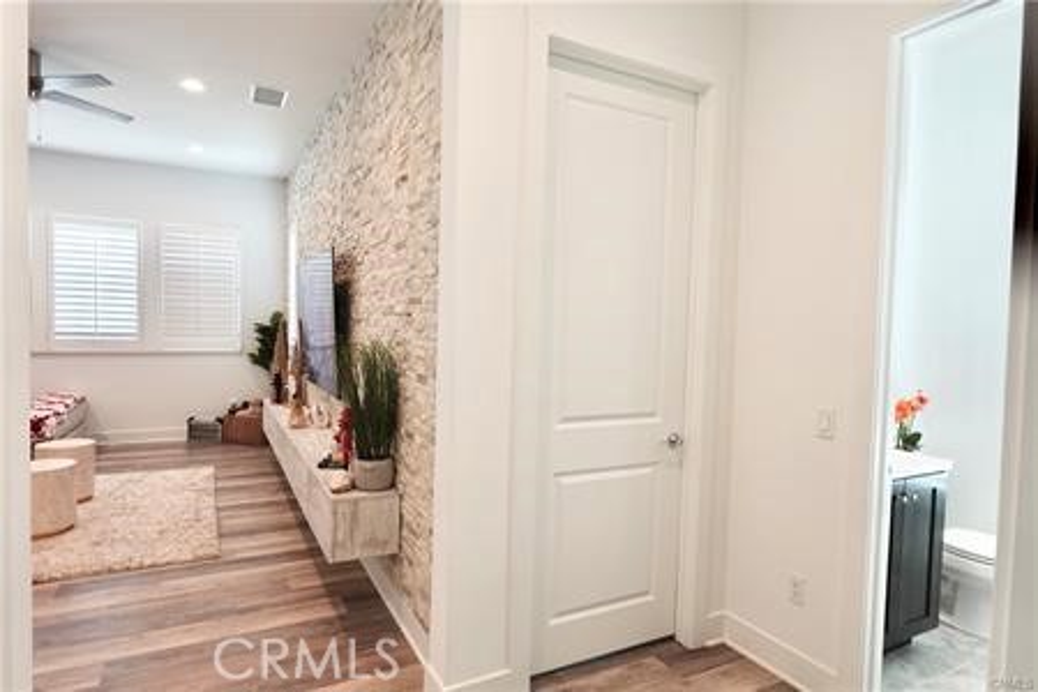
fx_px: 577
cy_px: 346
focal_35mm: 20
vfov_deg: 61.9
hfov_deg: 84.0
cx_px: 519
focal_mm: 7.6
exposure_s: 1/80
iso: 125
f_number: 2
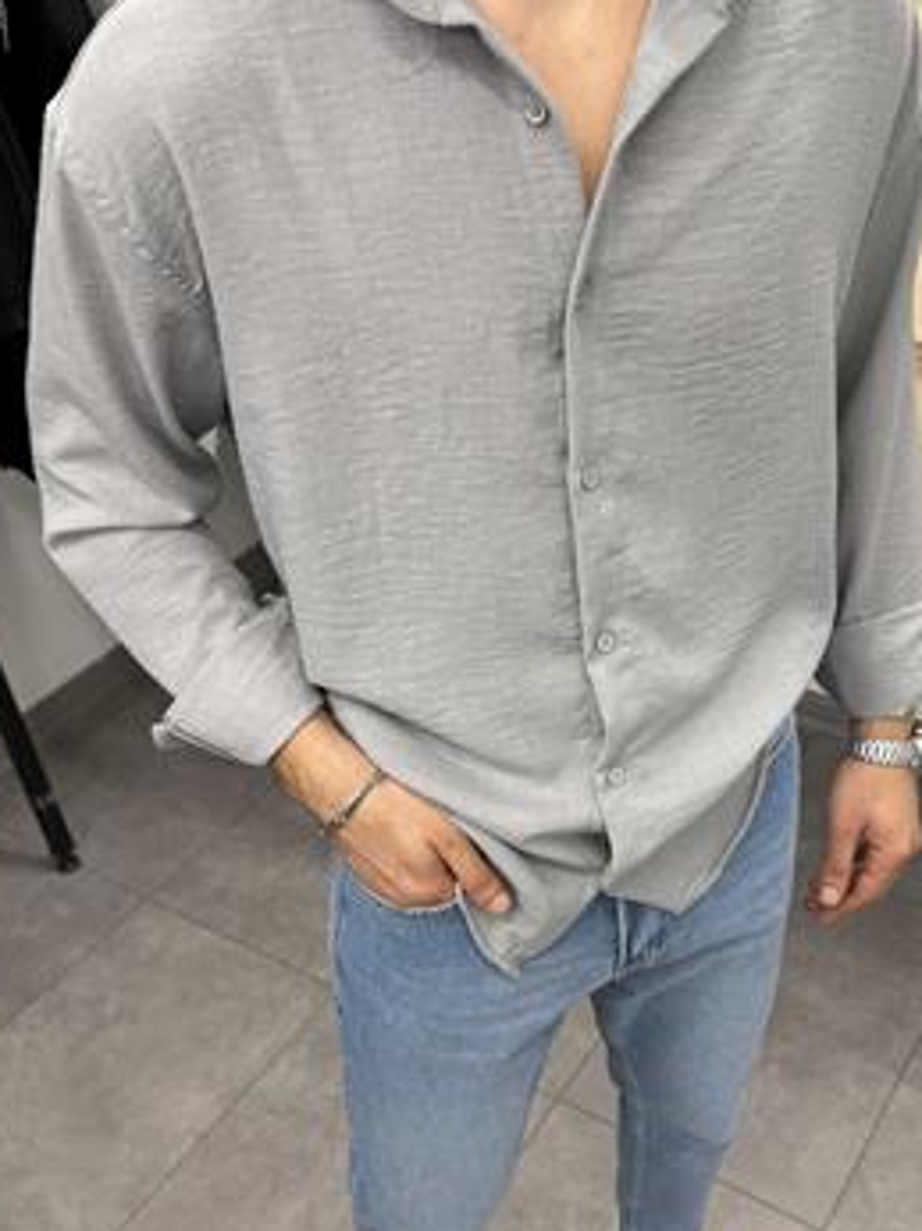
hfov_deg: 38.5
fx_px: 1316
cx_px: 552
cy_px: 777
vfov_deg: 49.6
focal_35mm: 37
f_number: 1.78
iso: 125
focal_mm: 6.76
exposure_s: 1/50
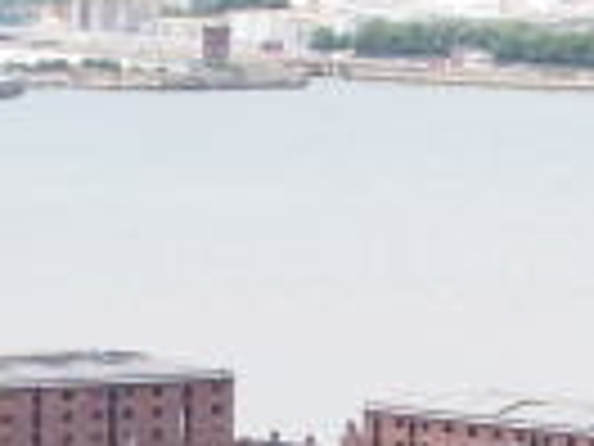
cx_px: -230
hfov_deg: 3.5
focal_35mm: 558
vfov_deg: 2.7
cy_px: 701
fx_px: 9575
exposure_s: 1/160
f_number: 5.7
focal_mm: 18.8
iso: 80
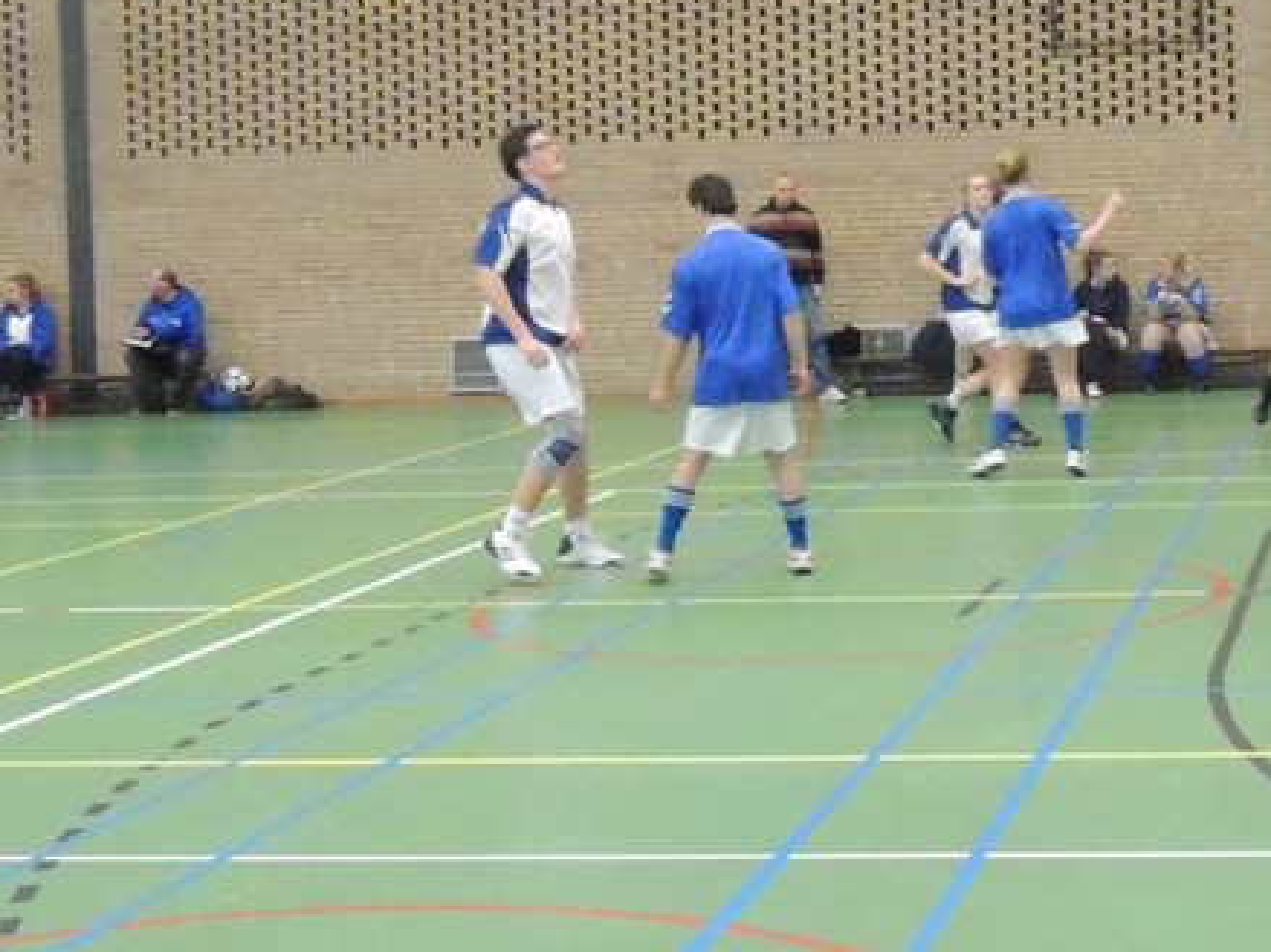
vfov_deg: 19.0
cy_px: 234
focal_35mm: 77
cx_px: 1112
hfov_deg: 24.7
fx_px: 2826
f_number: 4.5
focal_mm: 5.8
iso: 3200
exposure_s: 1/100
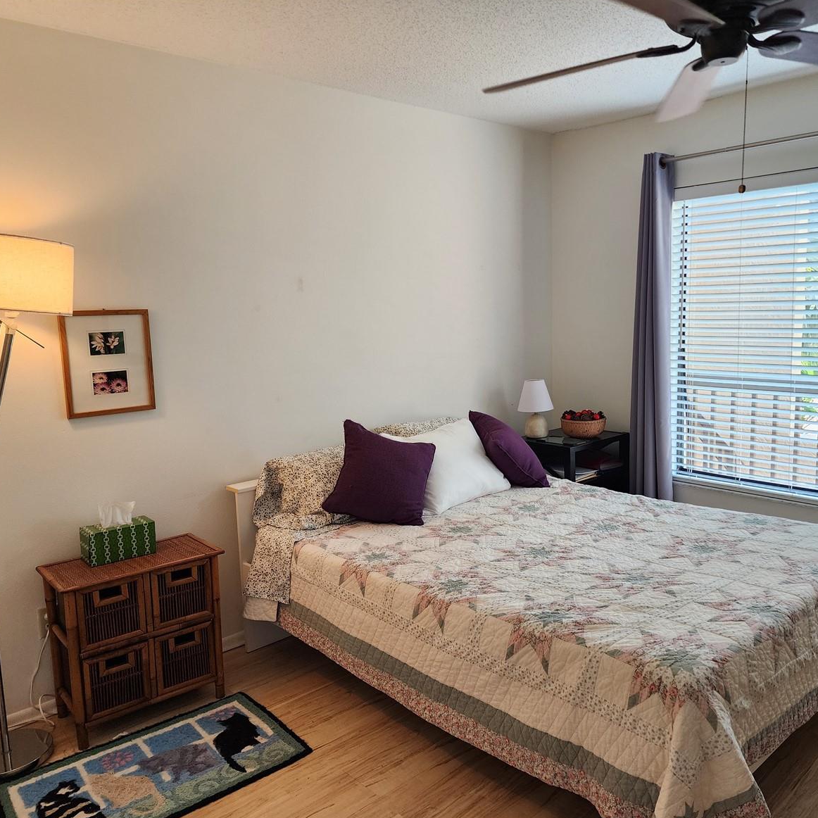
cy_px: 417
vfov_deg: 57.3
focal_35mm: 28
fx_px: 749
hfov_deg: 57.0
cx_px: 474
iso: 250
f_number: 1.8
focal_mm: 6.4
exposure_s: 1/120
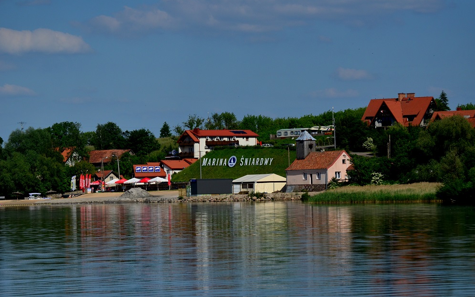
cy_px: 153
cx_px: 238
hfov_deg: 12.2
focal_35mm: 172
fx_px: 2227
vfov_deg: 7.6
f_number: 4.8
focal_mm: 112
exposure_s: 1/8000
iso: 360
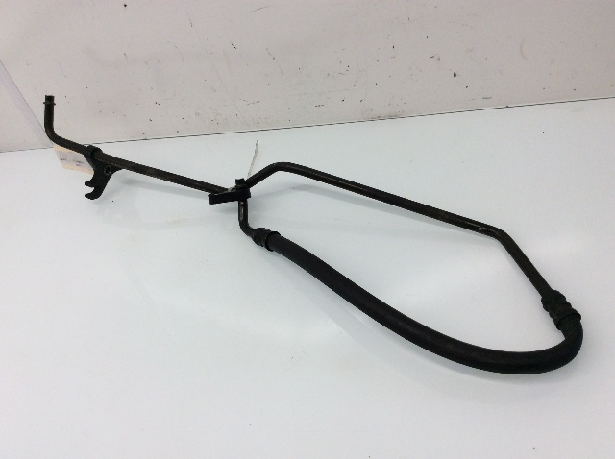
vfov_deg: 44.1
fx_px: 568
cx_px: 308
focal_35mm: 32
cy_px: 230
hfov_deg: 56.9
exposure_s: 1/120
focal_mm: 3.3
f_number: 2.4
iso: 50
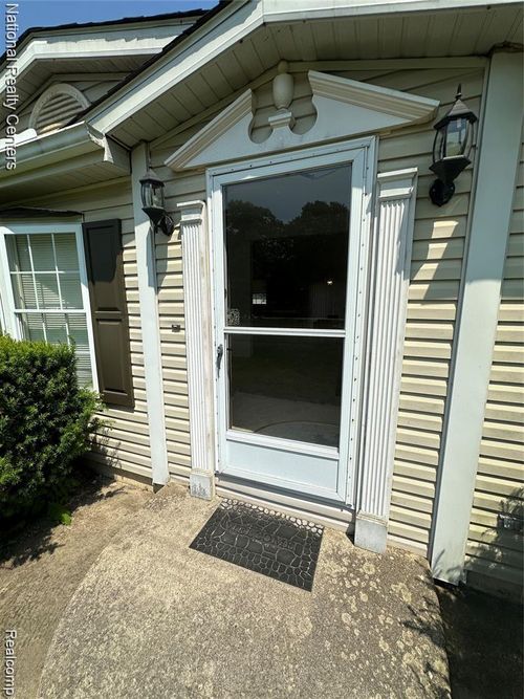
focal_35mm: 14
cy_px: 350
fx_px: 283
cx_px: 262
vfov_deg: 102.1
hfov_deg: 85.7
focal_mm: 2.22
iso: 40
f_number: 2.2
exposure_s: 1/2882
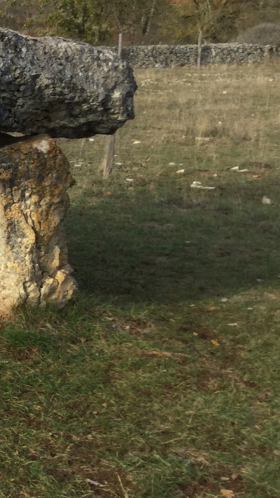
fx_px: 964
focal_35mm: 73
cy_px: 218
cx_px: -205
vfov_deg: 28.9
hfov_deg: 14.7
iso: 25
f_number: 2.4
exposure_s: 1/500
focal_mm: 3.3
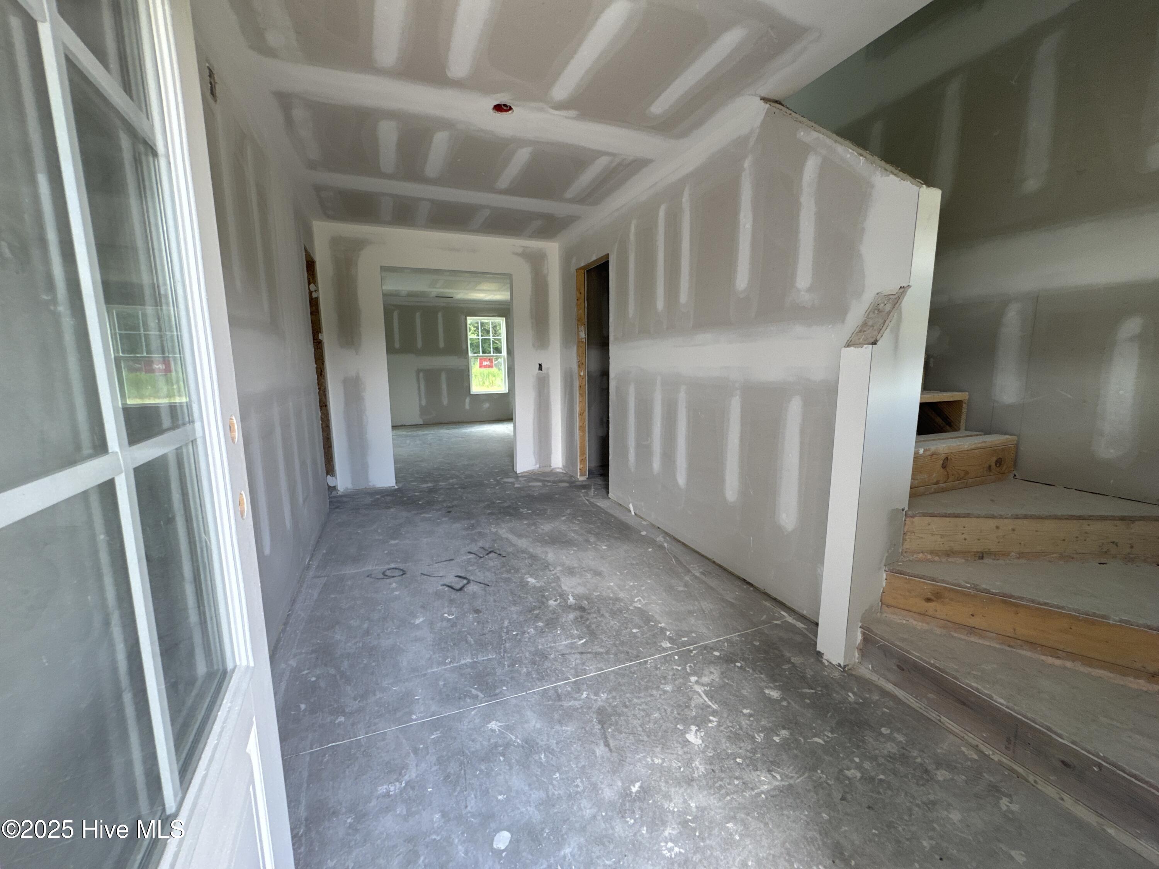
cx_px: 580
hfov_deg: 102.1
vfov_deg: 85.7
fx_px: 469
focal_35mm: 14
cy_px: 434
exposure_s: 1/99
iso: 100
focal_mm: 2.22
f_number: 2.2
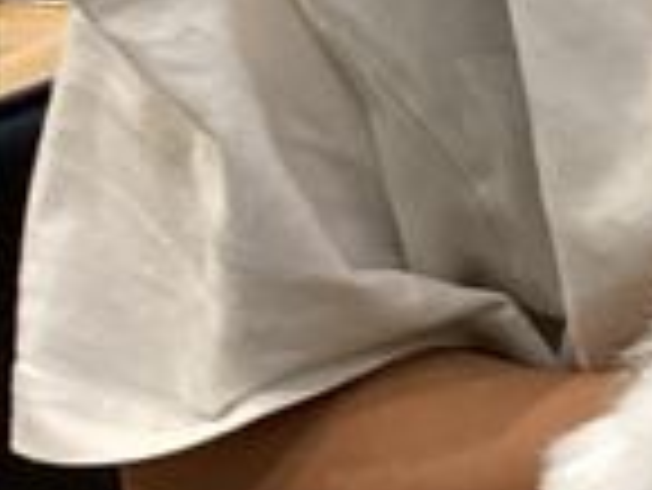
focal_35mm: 128
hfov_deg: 13.1
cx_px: 1344
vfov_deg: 11.6
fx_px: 2413
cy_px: 351
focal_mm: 3.3
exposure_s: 1/50
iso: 125
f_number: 2.4
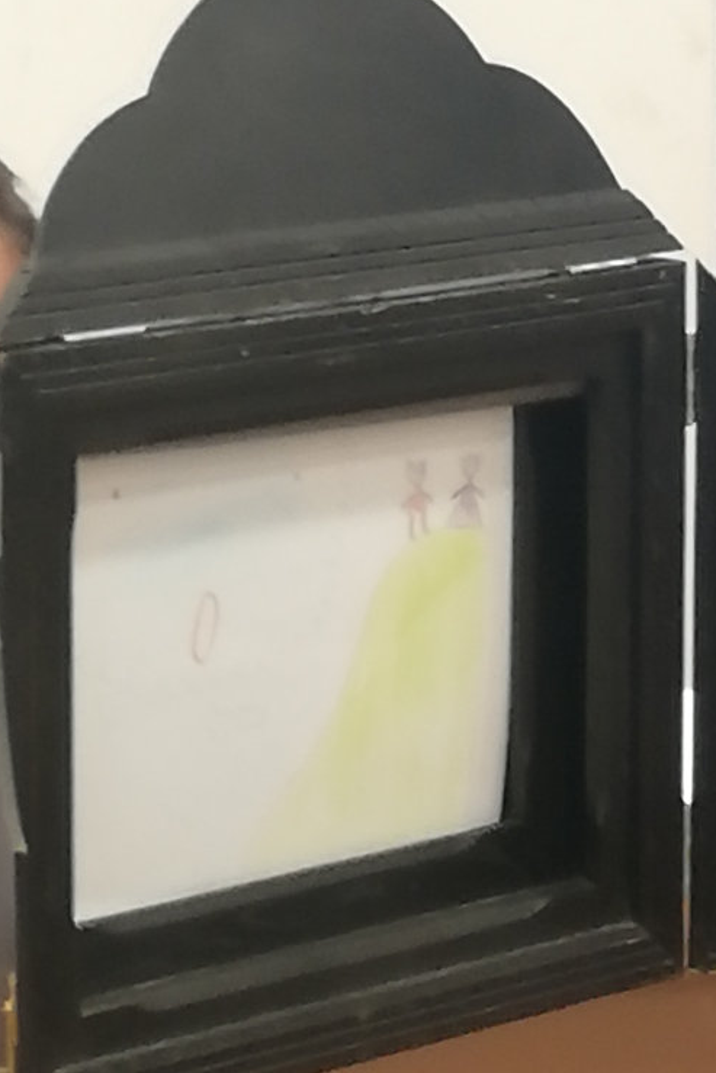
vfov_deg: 14.1
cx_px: 221
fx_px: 4353
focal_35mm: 146
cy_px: 534
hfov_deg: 9.4
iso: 250
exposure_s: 1/33
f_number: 2.2
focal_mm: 3.8
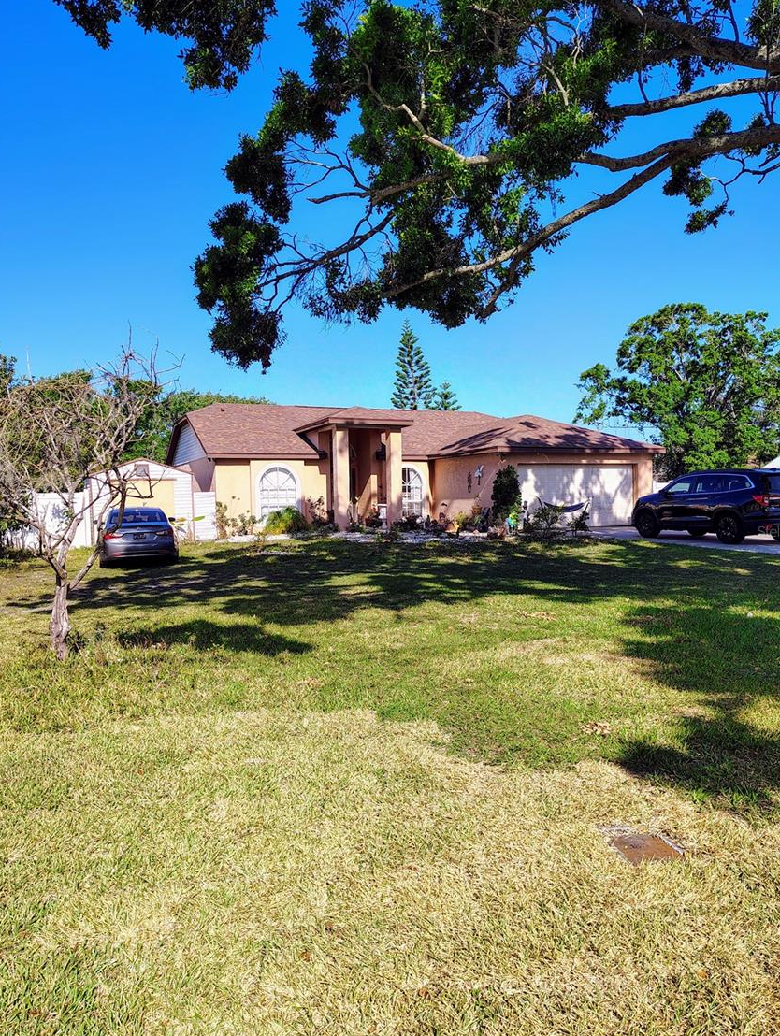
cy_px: 531
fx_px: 779
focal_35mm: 26
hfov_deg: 53.2
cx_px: 402
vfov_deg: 67.2
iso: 100
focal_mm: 5.56
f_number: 1.8
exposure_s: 1/588
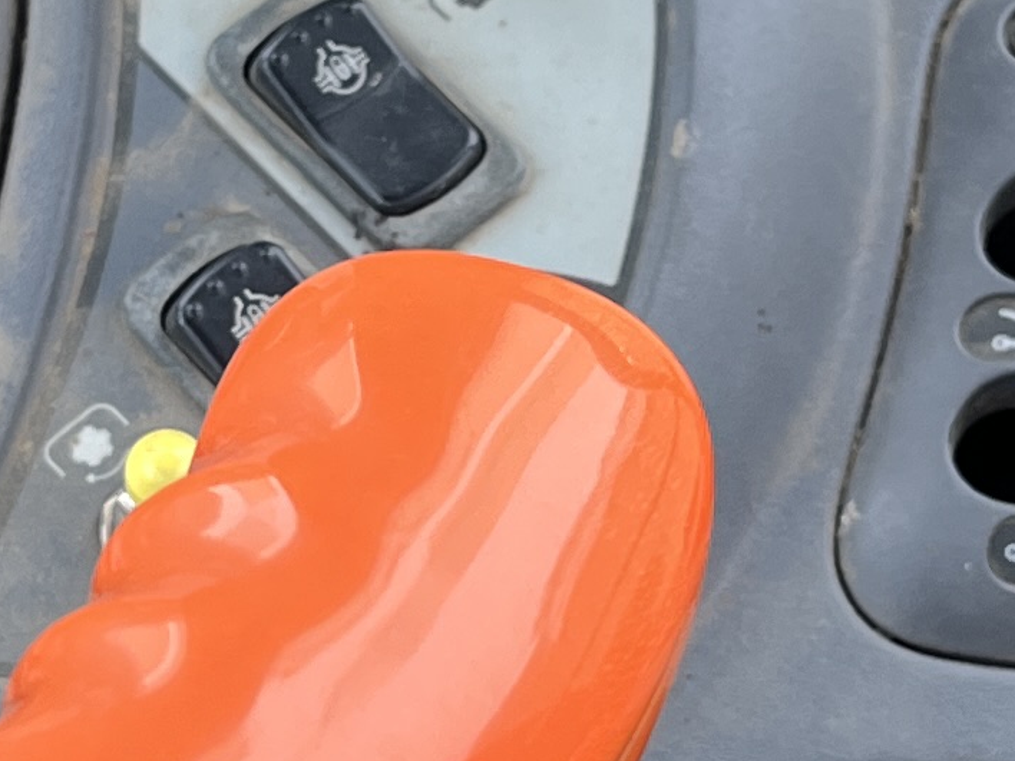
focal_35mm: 148
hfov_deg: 13.3
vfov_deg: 10.0
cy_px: 536
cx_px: 284
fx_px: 4340
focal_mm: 5.1
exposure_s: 1/122
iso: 64
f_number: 1.6
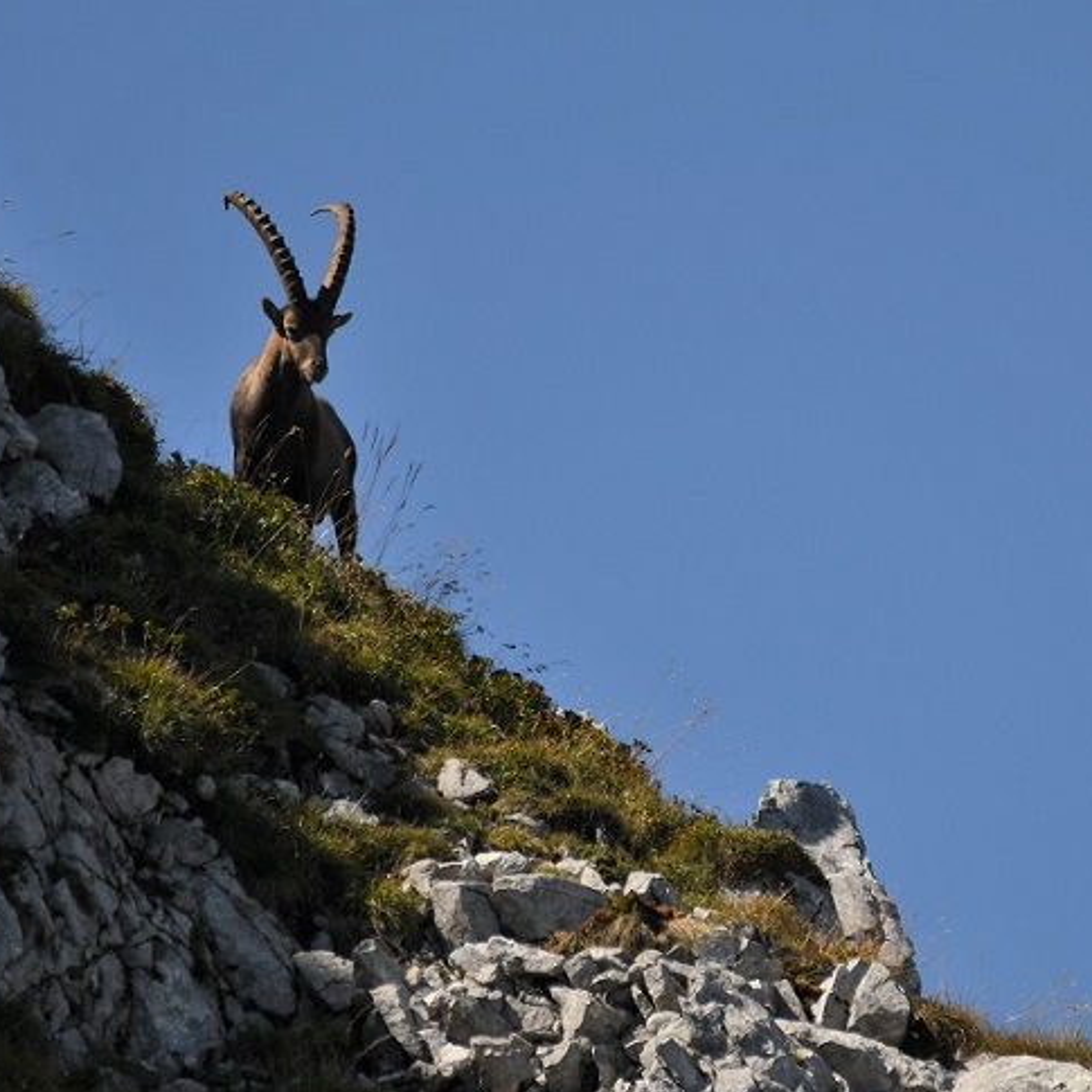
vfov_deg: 1.1
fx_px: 58496
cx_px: 745
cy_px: 597
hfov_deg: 1.1
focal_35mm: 1639
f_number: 6.3
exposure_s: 1/1600
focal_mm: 550
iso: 200
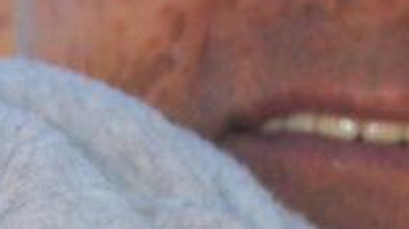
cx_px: -42
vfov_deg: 2.7
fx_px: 4896
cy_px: 116
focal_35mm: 452
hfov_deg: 4.8
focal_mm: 55
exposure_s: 1/500
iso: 360
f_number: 5.6
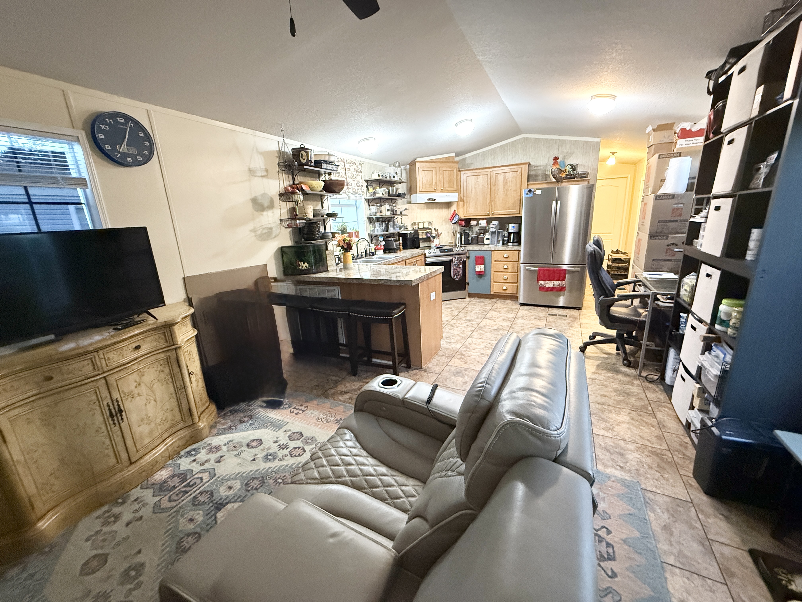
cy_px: 301
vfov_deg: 85.7
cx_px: 401
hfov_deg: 102.1
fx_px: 324
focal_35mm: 14
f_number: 2.2
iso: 1000
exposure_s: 1/60
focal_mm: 2.22
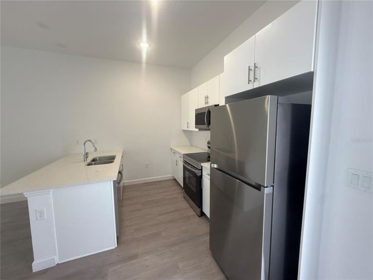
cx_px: 186
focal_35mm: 14
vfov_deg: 85.6
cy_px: 140
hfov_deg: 102.1
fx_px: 151
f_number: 2.2
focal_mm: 2.22
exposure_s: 1/120
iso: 200
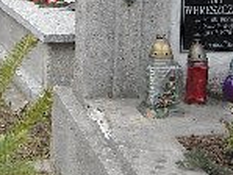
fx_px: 1010
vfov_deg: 9.6
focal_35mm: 150
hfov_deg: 12.7
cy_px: -83
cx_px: -78
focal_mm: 5.7
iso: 141
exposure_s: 1/184
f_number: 2.8
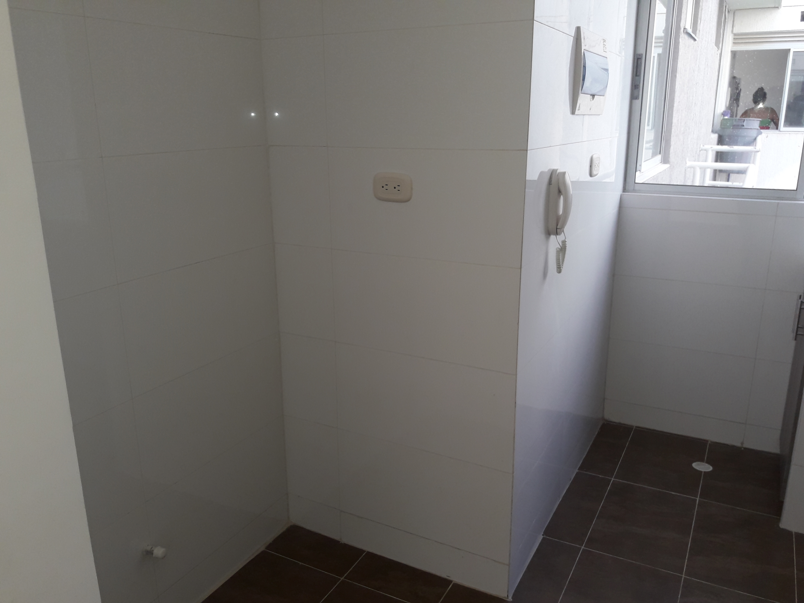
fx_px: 650
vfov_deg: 49.7
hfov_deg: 63.4
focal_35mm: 28
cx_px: 402
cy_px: 302
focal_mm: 3.7
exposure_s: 1/120
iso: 64
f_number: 1.9
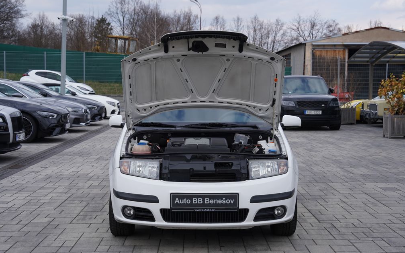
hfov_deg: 34.5
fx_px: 651
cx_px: 202
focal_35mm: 59
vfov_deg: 22.0
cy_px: 133
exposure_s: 1/320
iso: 100
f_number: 6.3
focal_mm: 57
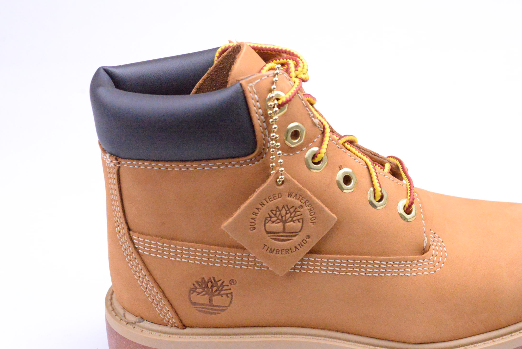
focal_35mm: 83
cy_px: 207
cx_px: 341
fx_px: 1204
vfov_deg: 16.5
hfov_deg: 24.4
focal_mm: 60
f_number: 10
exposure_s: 1/4000
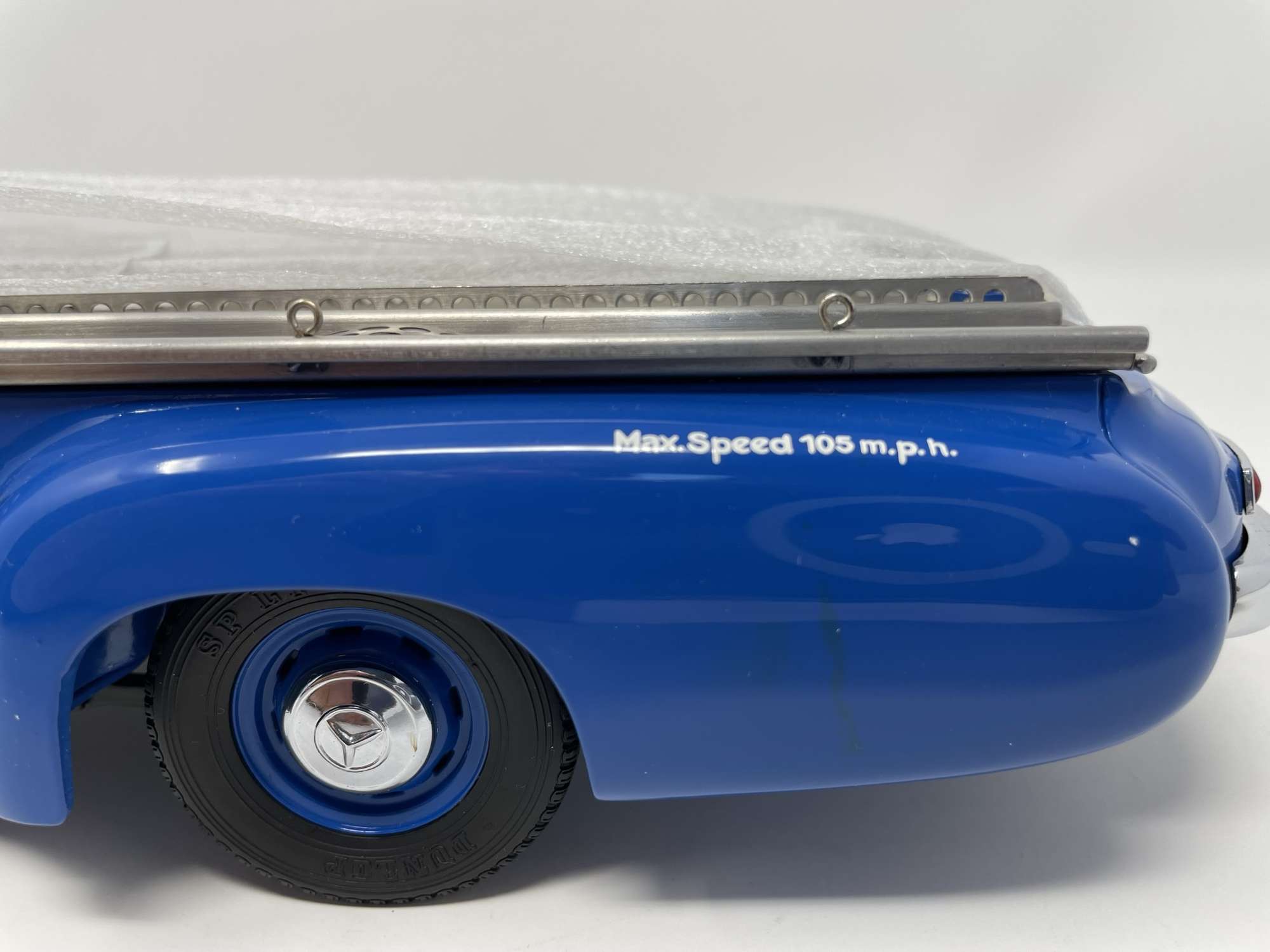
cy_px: 476
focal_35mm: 26
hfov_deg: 67.3
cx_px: 635
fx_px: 954
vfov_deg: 53.1
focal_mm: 4.2
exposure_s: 1/121
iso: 50
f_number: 1.6
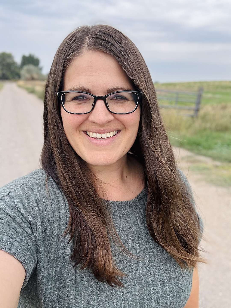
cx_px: 116
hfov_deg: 46.8
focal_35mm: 30
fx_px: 267
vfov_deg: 60.0
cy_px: 154
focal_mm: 2.69
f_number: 1.9
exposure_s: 1/552
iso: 25
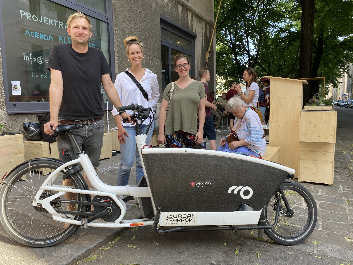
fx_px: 265
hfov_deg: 67.3
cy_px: 132
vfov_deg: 53.1
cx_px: 176
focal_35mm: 26
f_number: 1.8
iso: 32
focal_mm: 4.25
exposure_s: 1/241
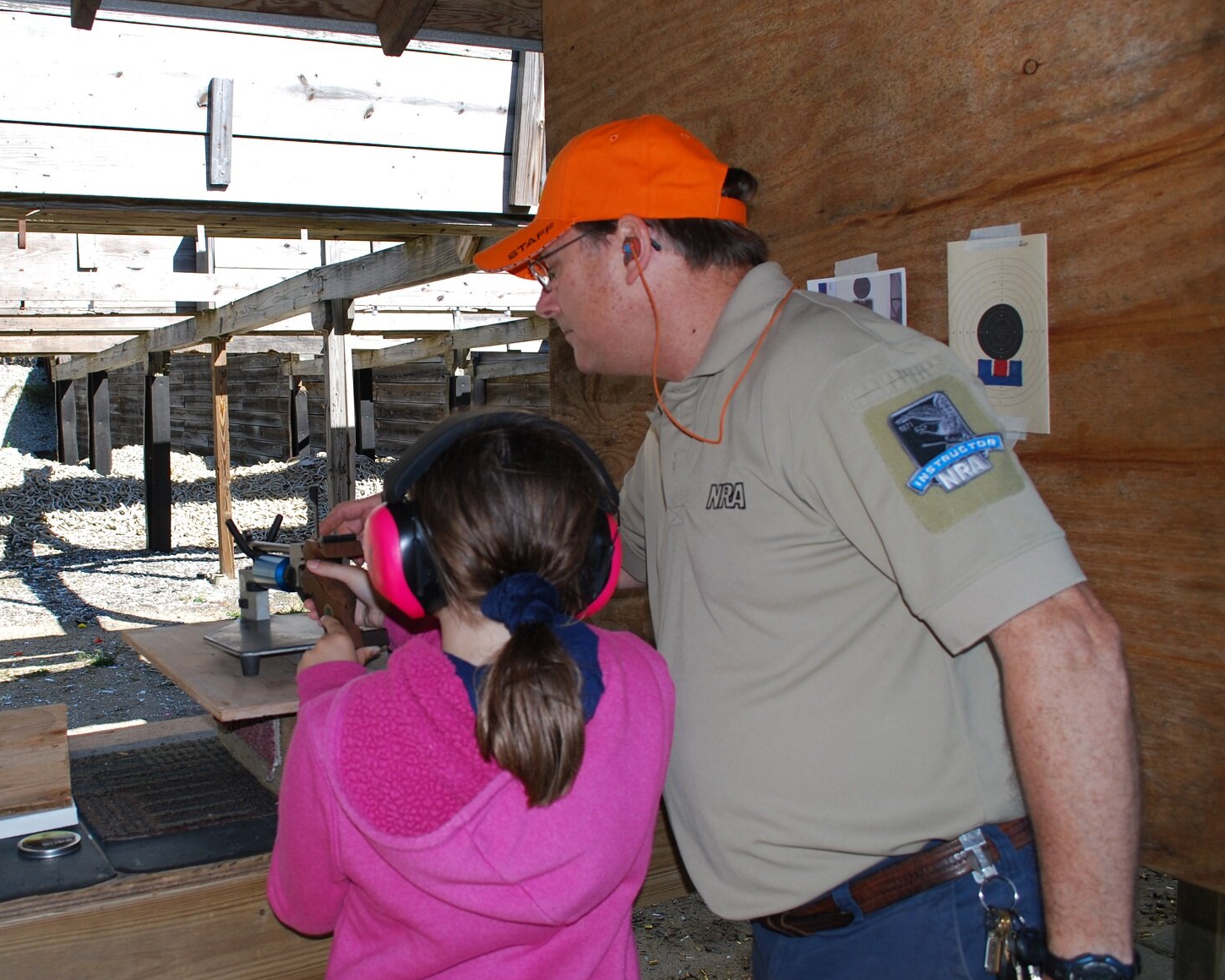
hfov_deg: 50.5
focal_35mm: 35
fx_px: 1269
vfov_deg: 42.2
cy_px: 441
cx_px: 395
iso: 100
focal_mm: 18
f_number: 5
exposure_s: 1/200
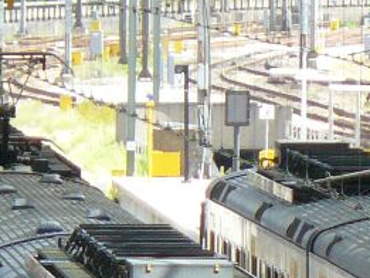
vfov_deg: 1.5
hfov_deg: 2.0
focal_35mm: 993
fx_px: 10619
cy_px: 452
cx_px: 325
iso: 200
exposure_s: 1/500
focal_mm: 35.9
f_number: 3.3
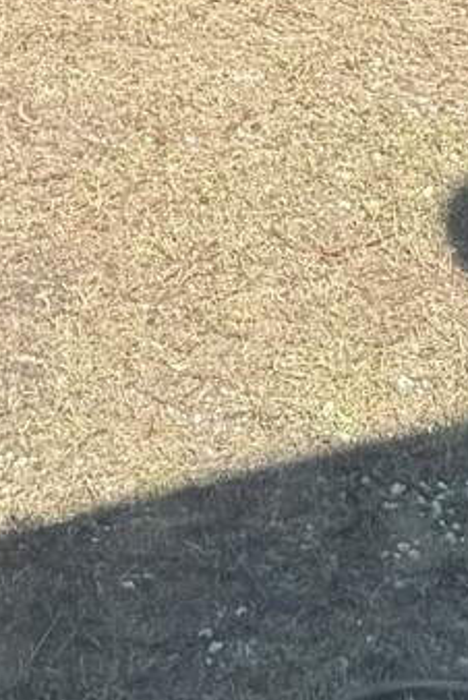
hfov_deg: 8.1
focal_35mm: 170
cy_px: -526
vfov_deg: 11.3
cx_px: 298
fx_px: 3308
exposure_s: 1/417
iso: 80
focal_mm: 6.76
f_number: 1.78
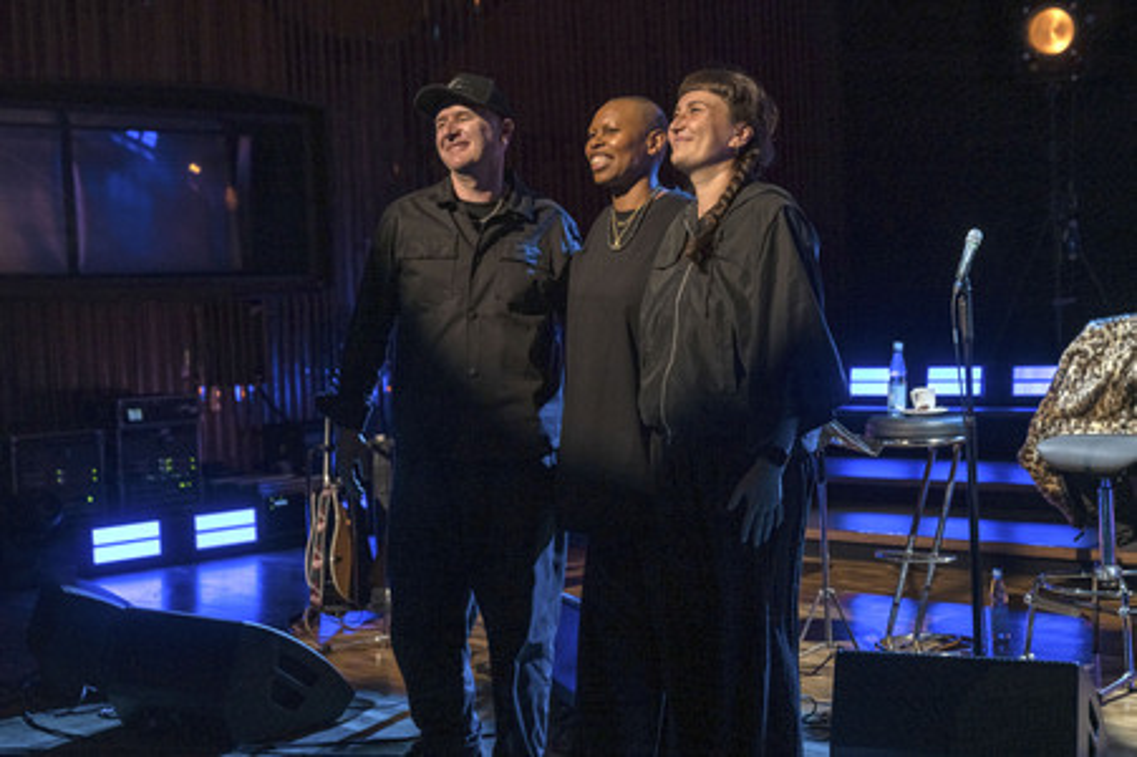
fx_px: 1452
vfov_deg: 29.2
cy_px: 378
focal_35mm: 46
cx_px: 568
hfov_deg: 42.8
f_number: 4
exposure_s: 1/250
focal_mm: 46
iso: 2000
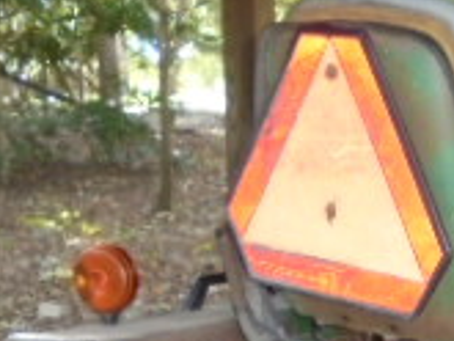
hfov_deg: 19.2
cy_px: 492
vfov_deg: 13.9
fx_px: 1326
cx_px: 391
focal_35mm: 101
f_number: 3.5
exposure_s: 1/30
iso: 400
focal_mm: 4.6
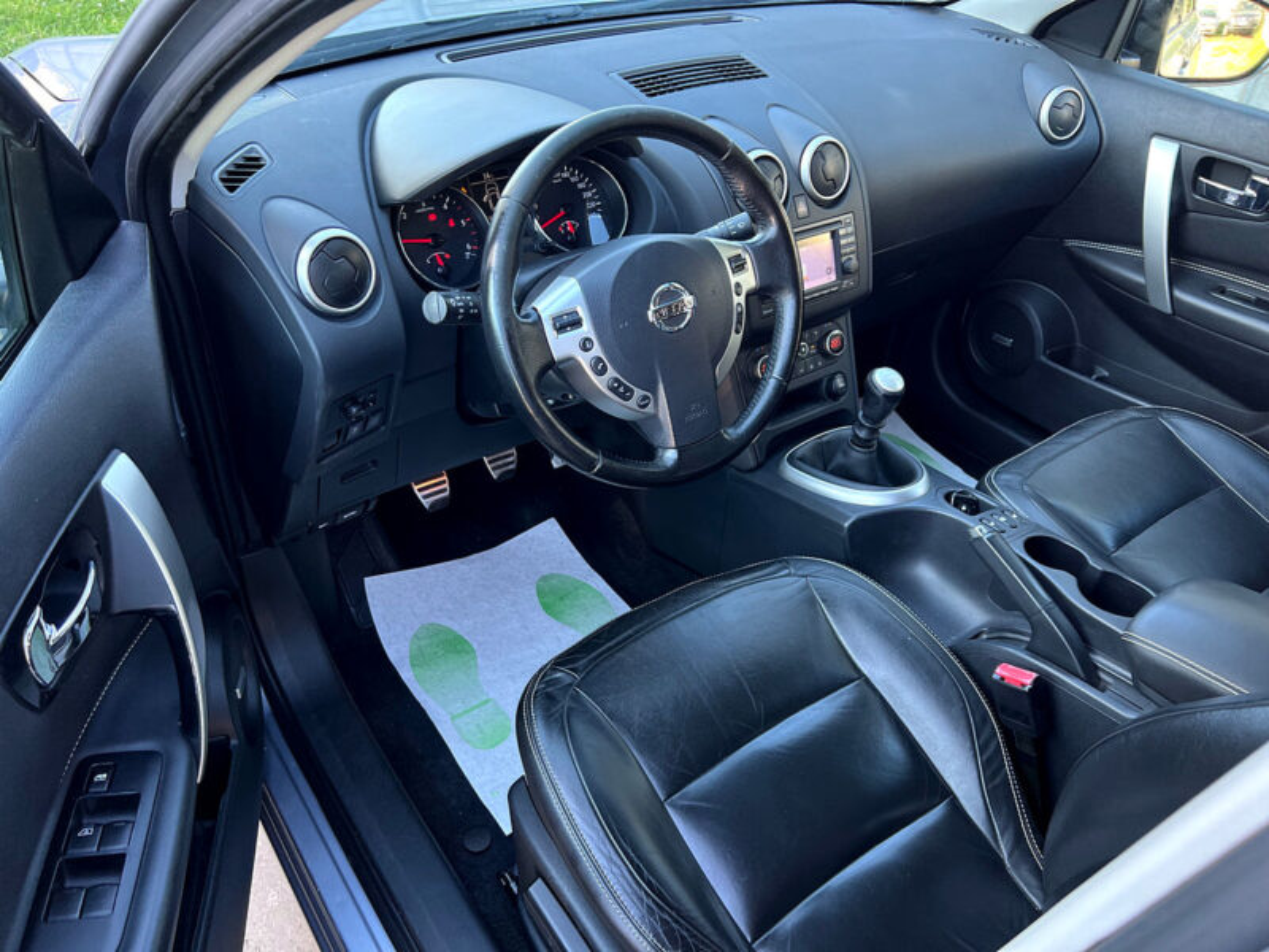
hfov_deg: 67.3
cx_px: 634
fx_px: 953
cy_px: 476
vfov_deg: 53.1
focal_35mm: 26
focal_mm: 5.7
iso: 64
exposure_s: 1/121
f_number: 1.5
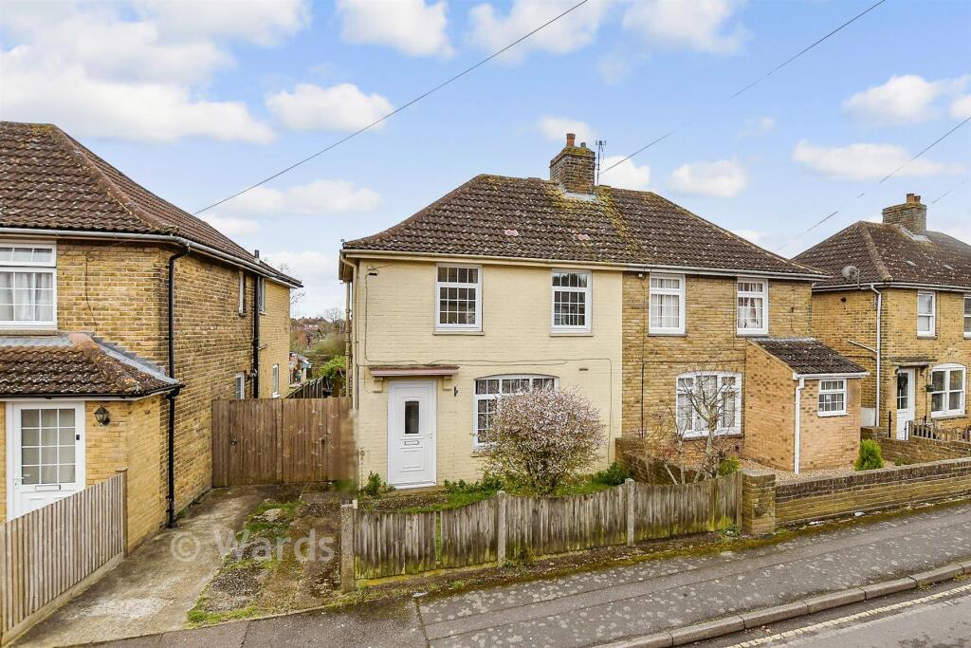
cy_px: 324
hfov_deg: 100.4
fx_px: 405
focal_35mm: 15
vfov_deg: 77.3
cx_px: 486
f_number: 4.5
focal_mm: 10
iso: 160
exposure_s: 1/800
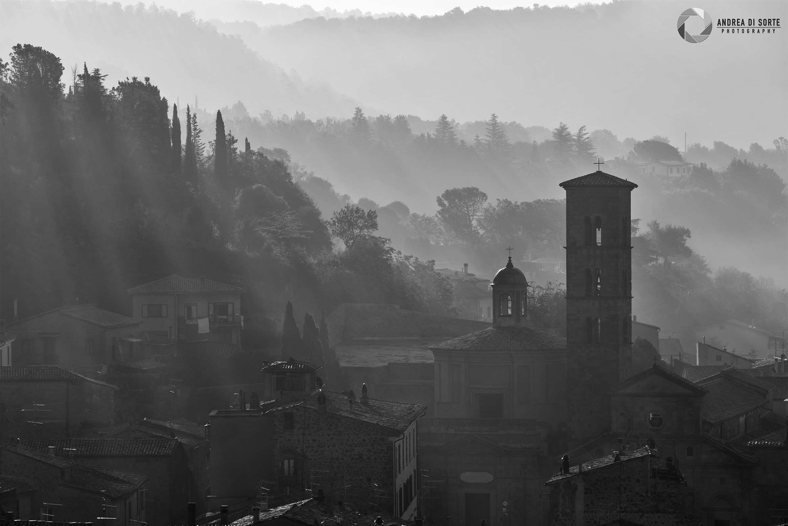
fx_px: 3174
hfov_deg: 14.2
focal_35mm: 145
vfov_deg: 9.5
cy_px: 263
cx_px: 394
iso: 64
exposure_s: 1/250
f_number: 8
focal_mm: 145
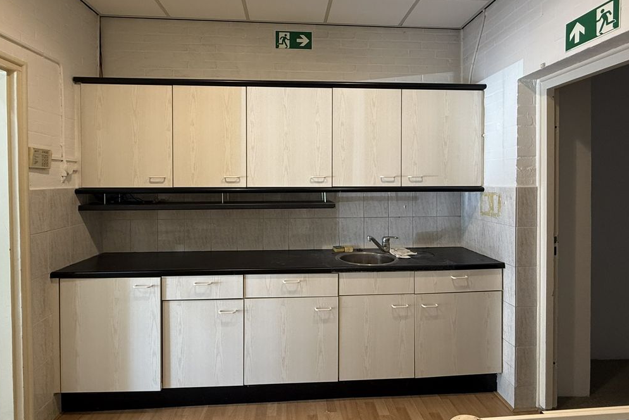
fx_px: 262
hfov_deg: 100.4
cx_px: 316
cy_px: 186
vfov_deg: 77.1
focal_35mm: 15
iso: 200
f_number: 2.2
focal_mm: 2.22
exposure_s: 1/50
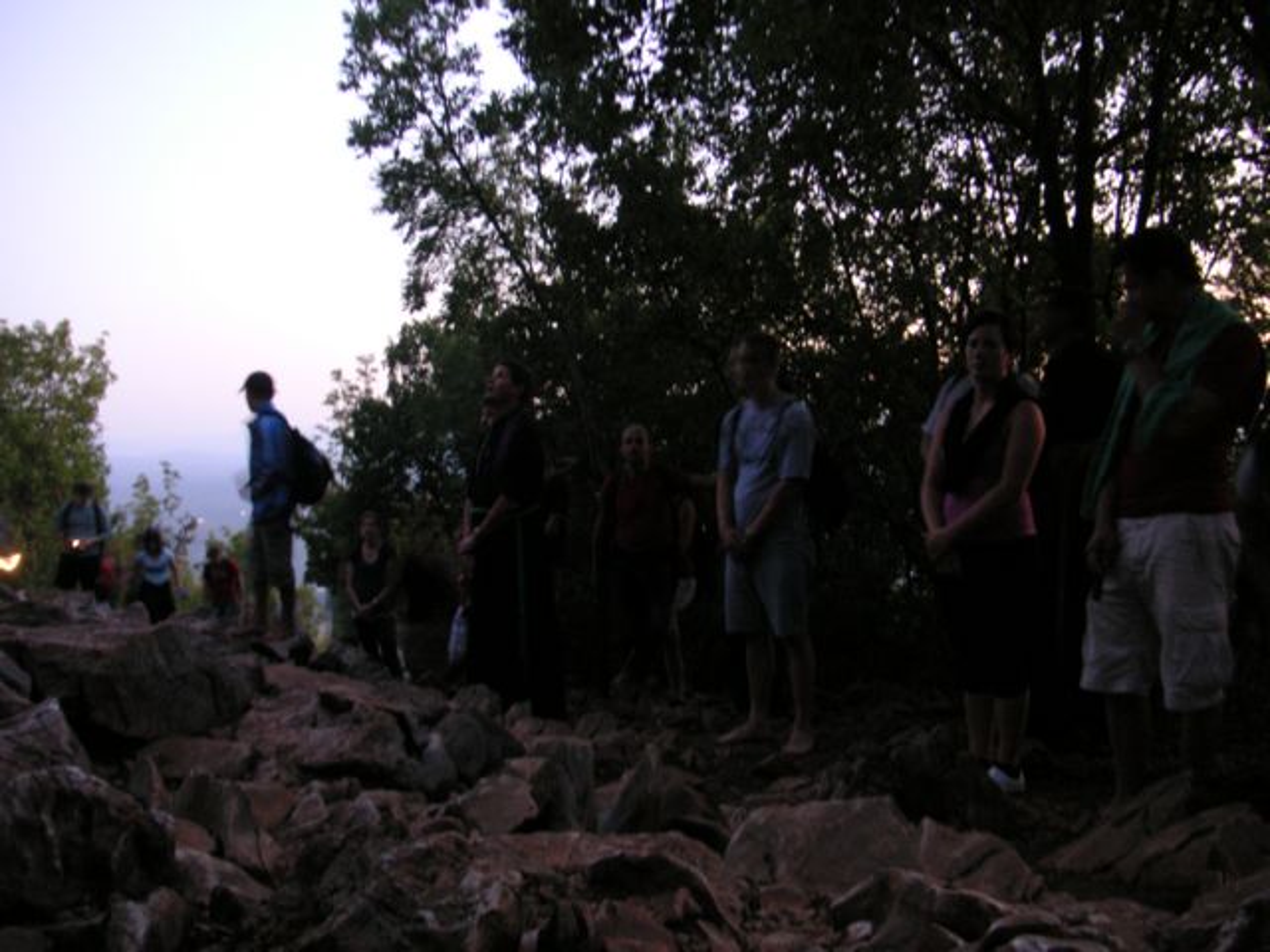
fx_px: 1357
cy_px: 476
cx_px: 635
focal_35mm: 37
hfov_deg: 50.1
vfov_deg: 38.7
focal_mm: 6.1
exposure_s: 2
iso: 100
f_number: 2.8
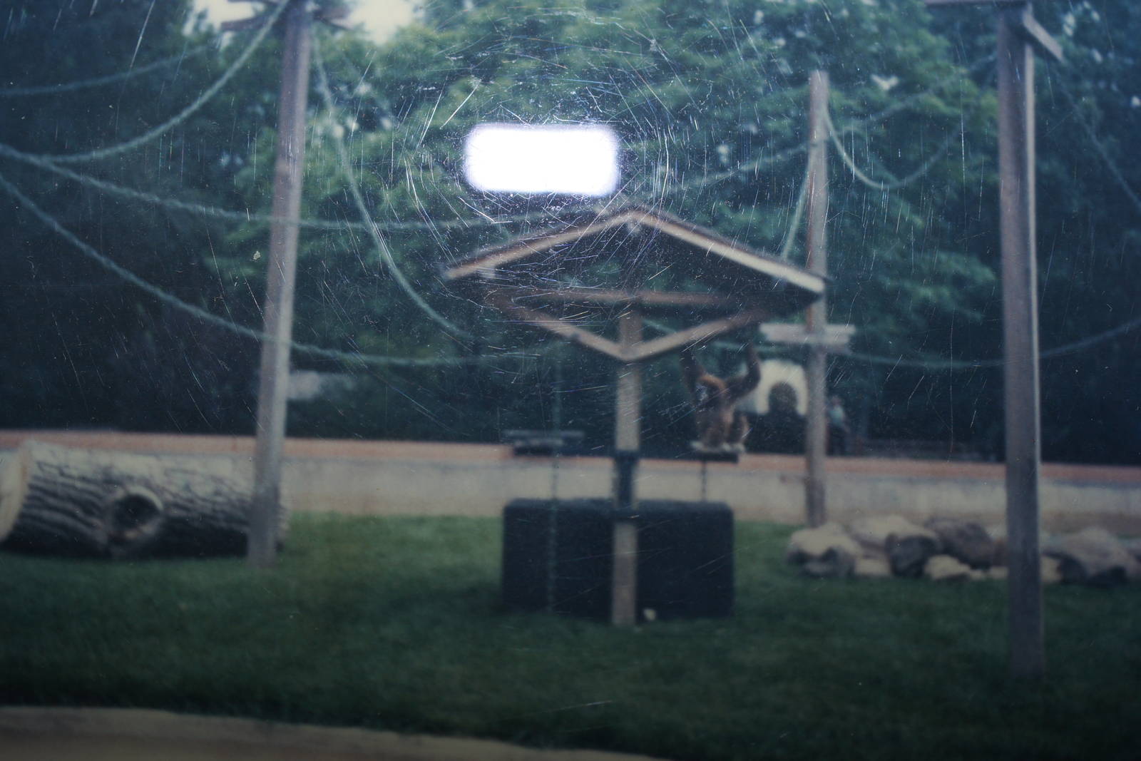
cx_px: 570
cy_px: 380
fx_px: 1426
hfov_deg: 43.6
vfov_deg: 29.9
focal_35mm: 45
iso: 200
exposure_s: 1/60
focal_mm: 30
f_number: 8
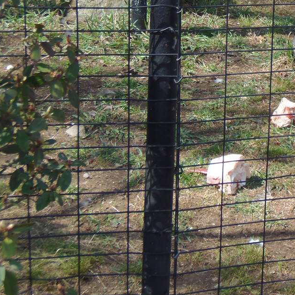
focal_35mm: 111
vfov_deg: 15.5
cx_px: 373
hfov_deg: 15.0
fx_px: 1070
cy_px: 25
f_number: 3.8
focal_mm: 9.1
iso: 64
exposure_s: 1/200
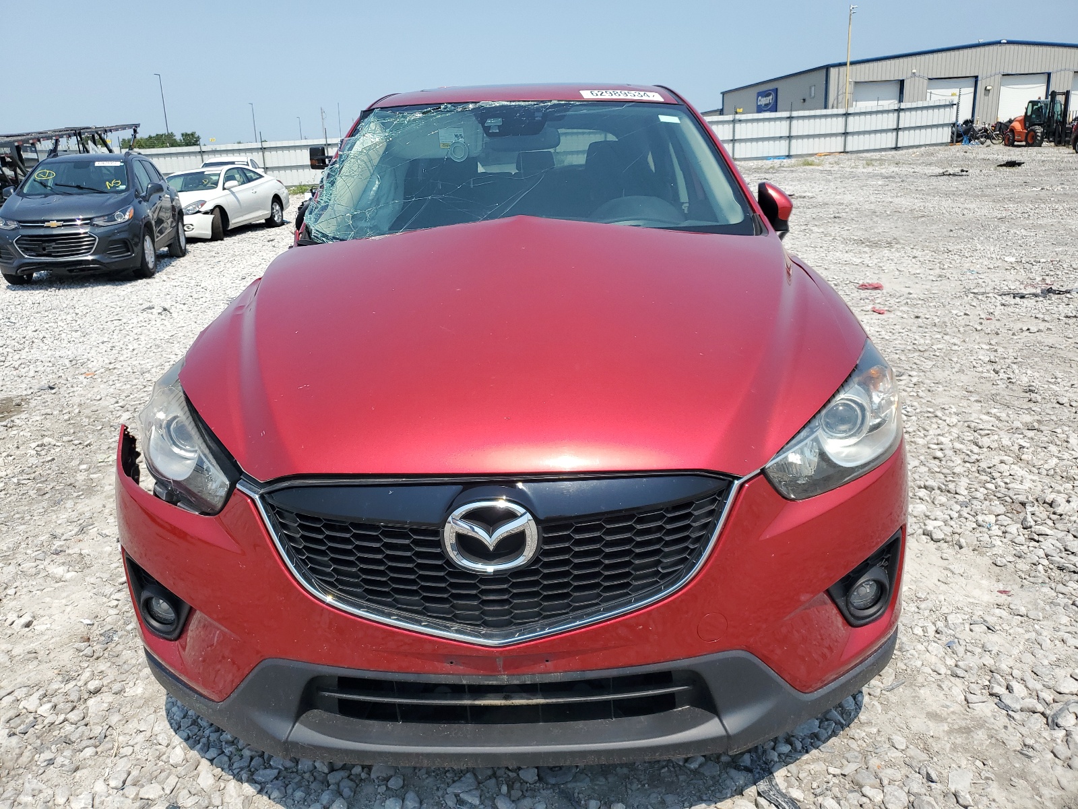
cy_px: 404
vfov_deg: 53.1
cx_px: 539
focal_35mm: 26
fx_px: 810
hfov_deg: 67.3
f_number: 1.5
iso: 50
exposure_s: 1/3333
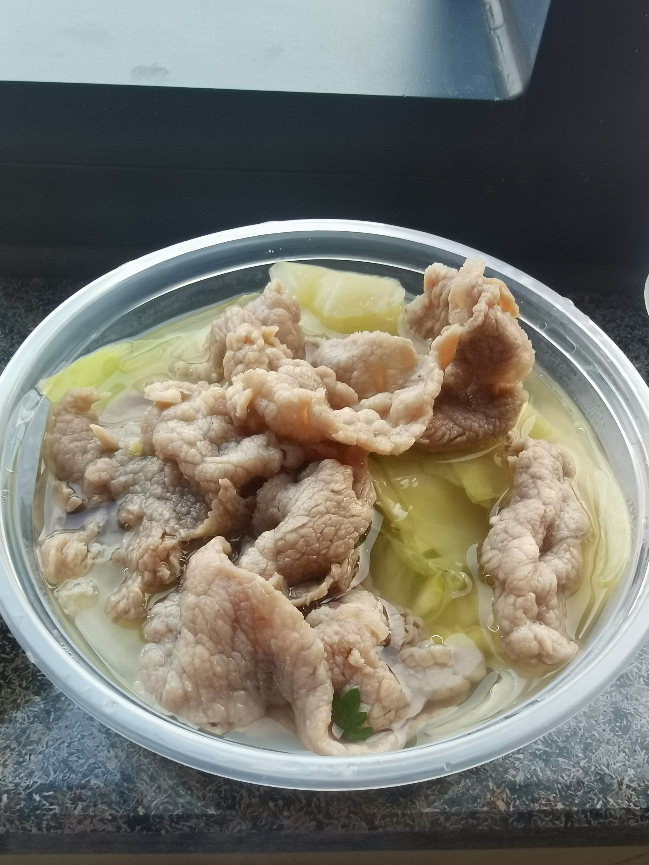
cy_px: 432
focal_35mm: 26
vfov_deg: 67.3
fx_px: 650
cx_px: 324
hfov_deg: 53.1
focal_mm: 2.26
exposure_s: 1/33.3
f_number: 2.2
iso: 160
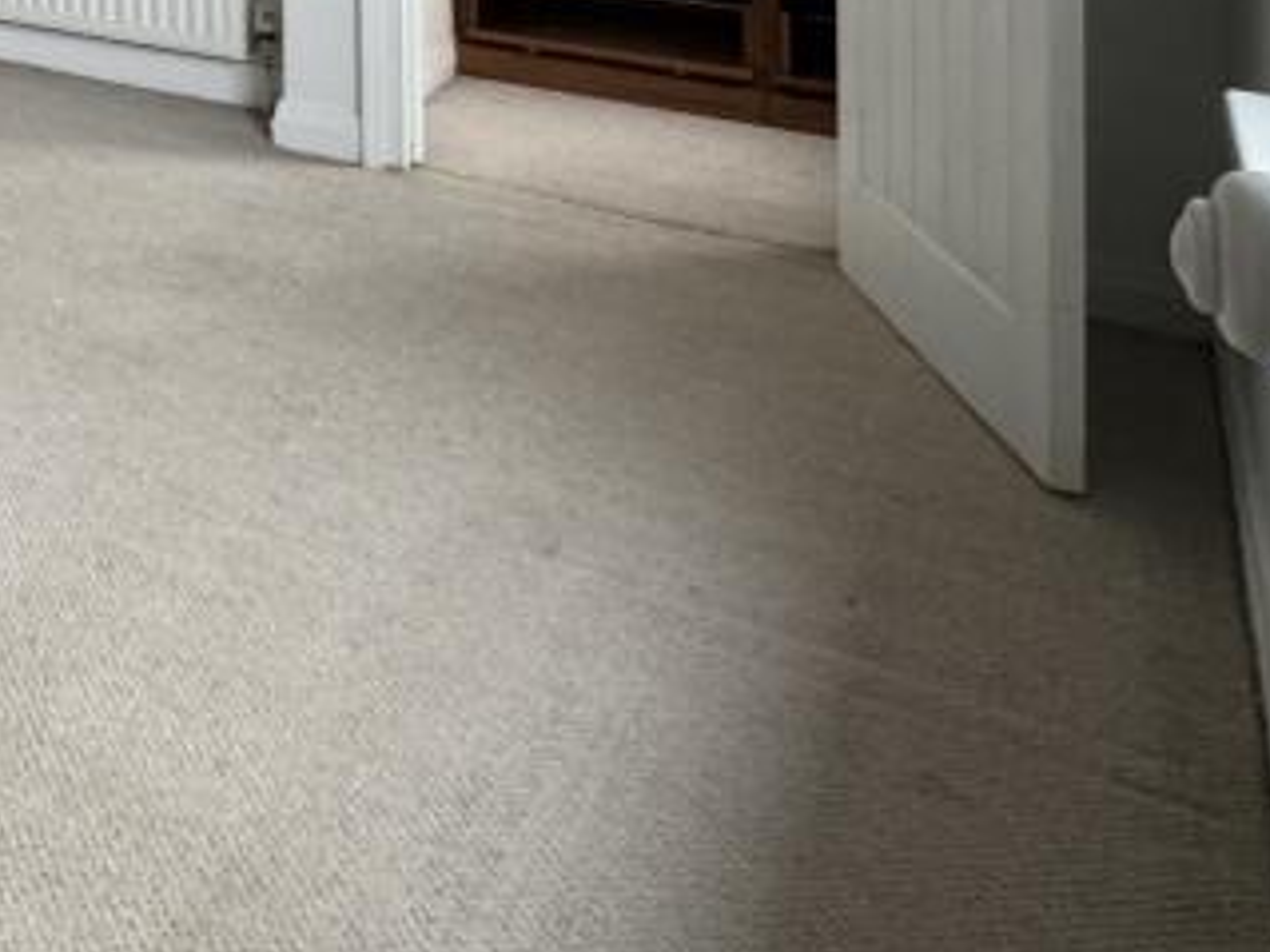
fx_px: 1650
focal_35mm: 45
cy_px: -370
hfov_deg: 31.3
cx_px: -426
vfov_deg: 26.0
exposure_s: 1/50
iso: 320
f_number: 2.2
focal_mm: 2.22
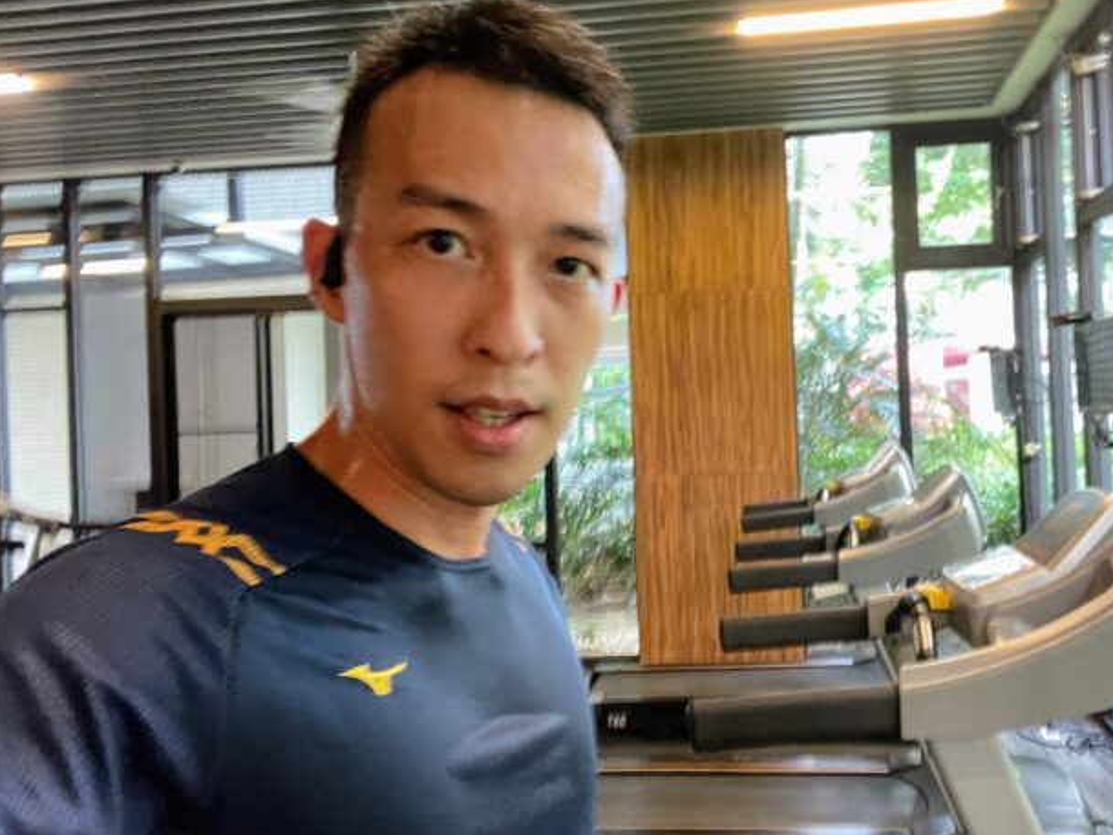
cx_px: 694
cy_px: 387
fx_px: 933
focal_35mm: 29
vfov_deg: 48.2
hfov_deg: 60.8
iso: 640
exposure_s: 1/24
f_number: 2.2
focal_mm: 2.71
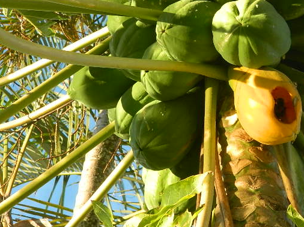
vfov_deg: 8.7
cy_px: 23
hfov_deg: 11.6
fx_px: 1492
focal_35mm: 170
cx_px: 254
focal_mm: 15.1
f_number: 4.2
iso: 80
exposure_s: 1/100
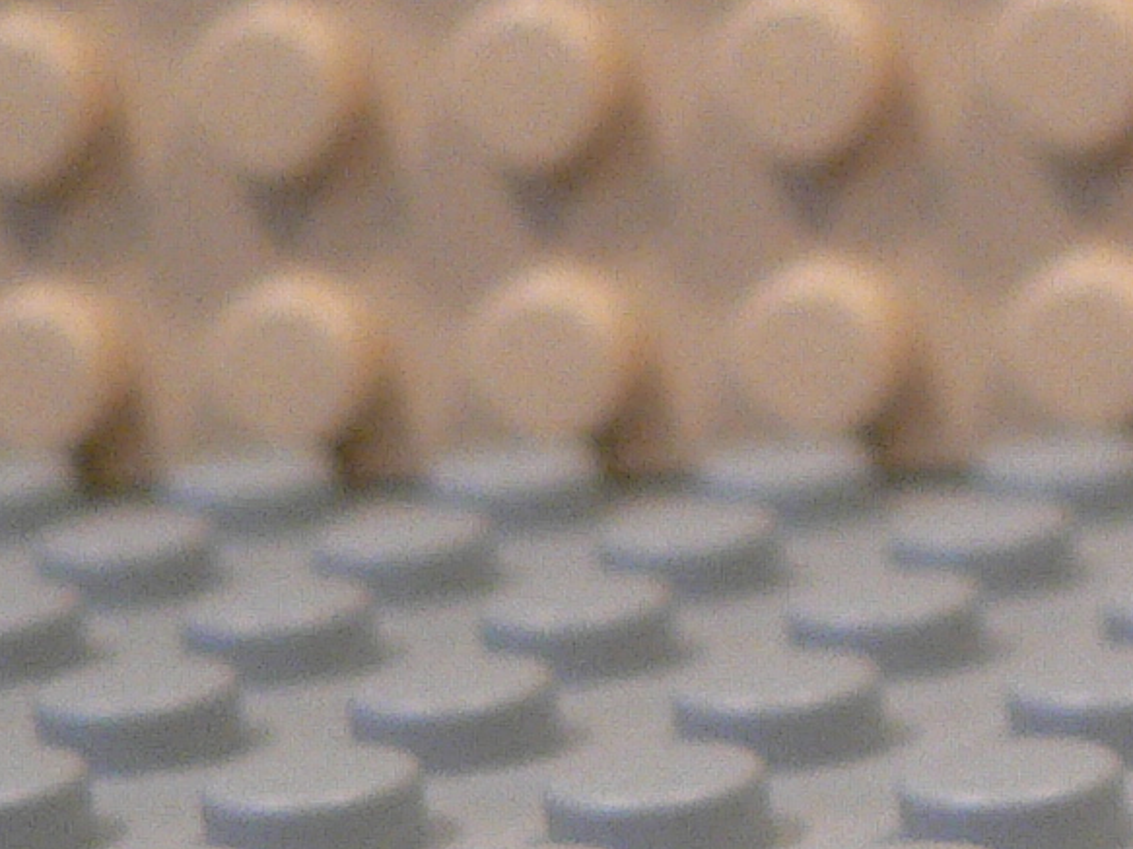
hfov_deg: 11.4
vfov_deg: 9.3
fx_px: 5170
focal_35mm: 158
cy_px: -29
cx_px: 2153
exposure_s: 1/60
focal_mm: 6
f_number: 2.8
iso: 200
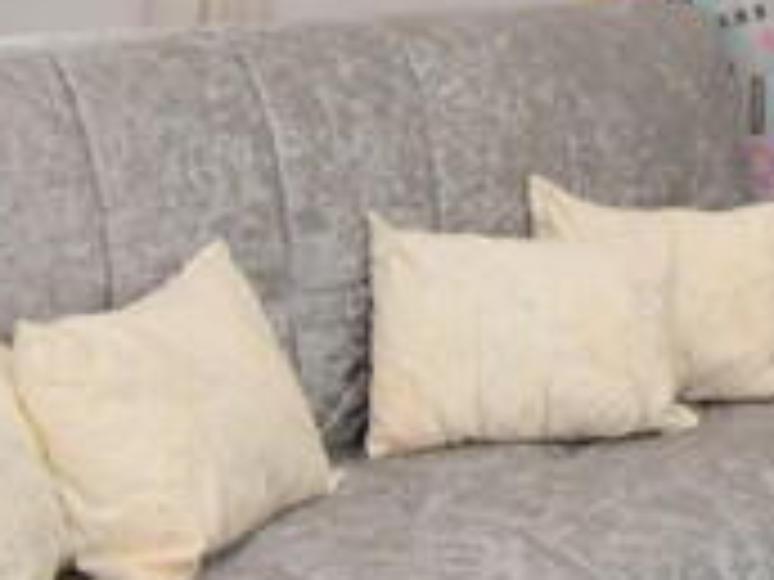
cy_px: -128
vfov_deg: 16.4
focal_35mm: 86
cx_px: 734
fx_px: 1923
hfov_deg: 22.1
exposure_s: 1/200
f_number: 5
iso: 500
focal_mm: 10
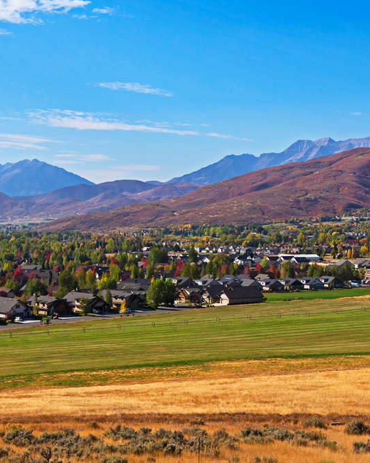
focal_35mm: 50
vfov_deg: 37.3
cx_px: 30
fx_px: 685
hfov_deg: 28.9
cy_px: 229
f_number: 6.3
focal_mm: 35
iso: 320
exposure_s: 1/1600
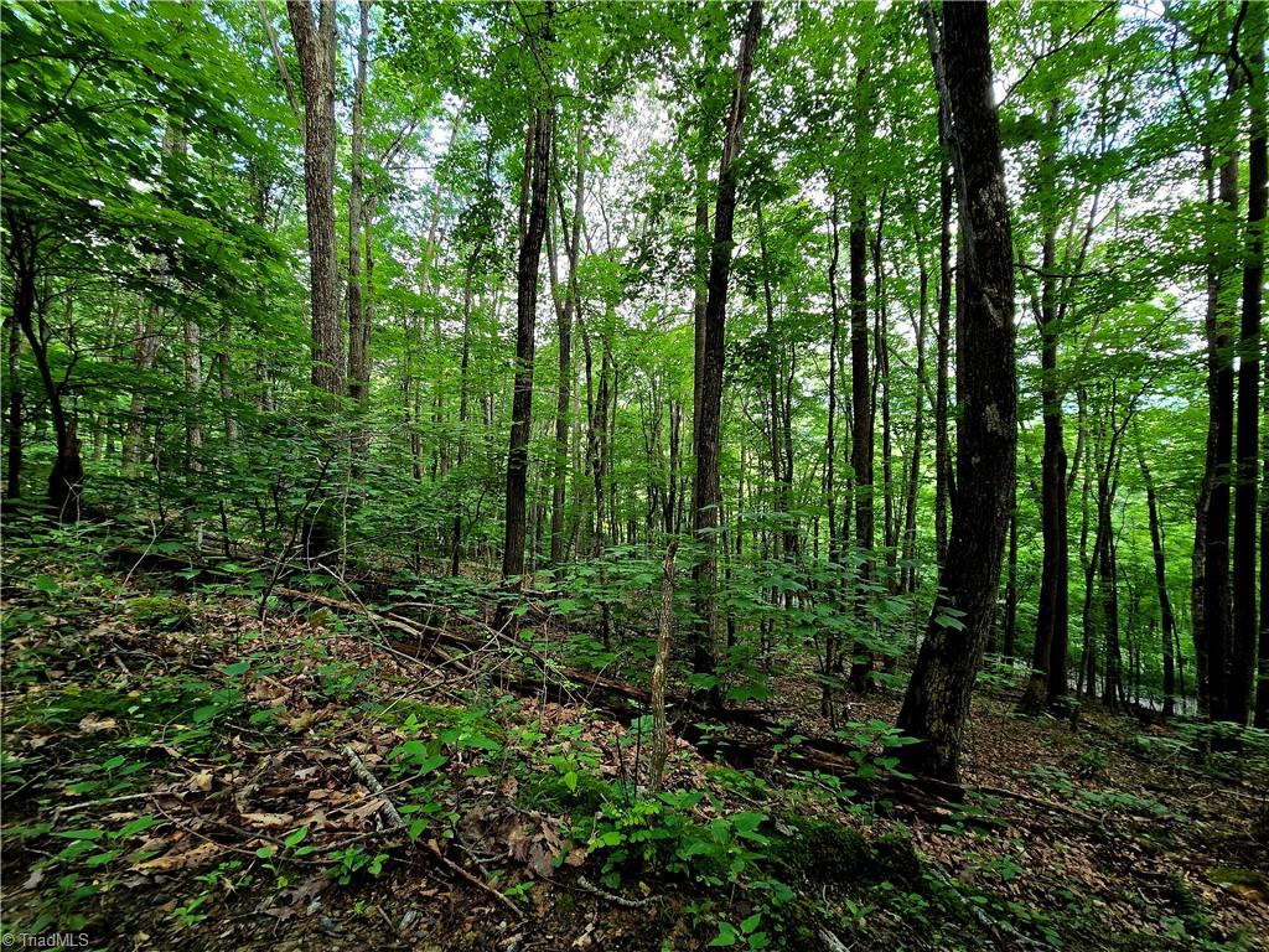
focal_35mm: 13
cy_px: 476
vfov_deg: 89.9
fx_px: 477
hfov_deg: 106.2
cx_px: 634
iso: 80
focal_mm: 2.2
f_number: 2.2
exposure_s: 1/60.2
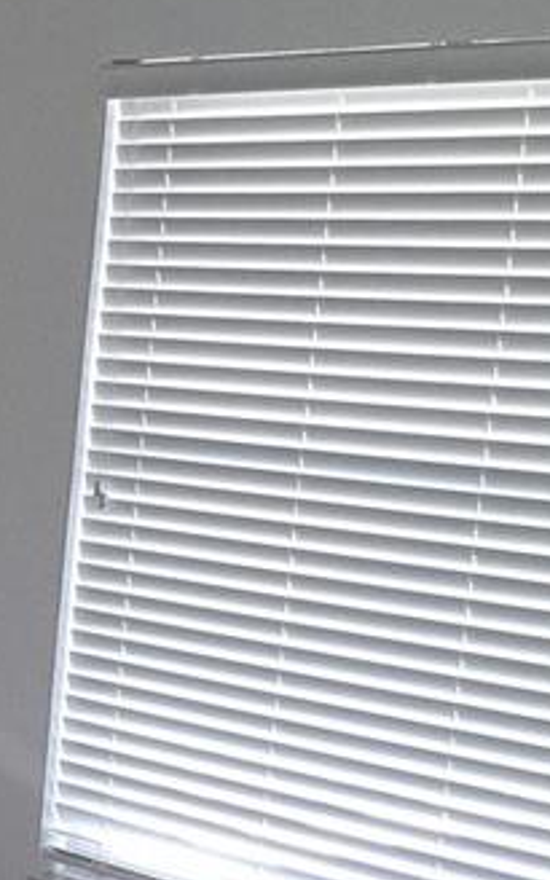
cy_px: 668
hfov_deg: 12.8
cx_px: -440
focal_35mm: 93
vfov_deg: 22.1
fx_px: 2230
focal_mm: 5.23
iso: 200
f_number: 1.8
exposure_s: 1/60
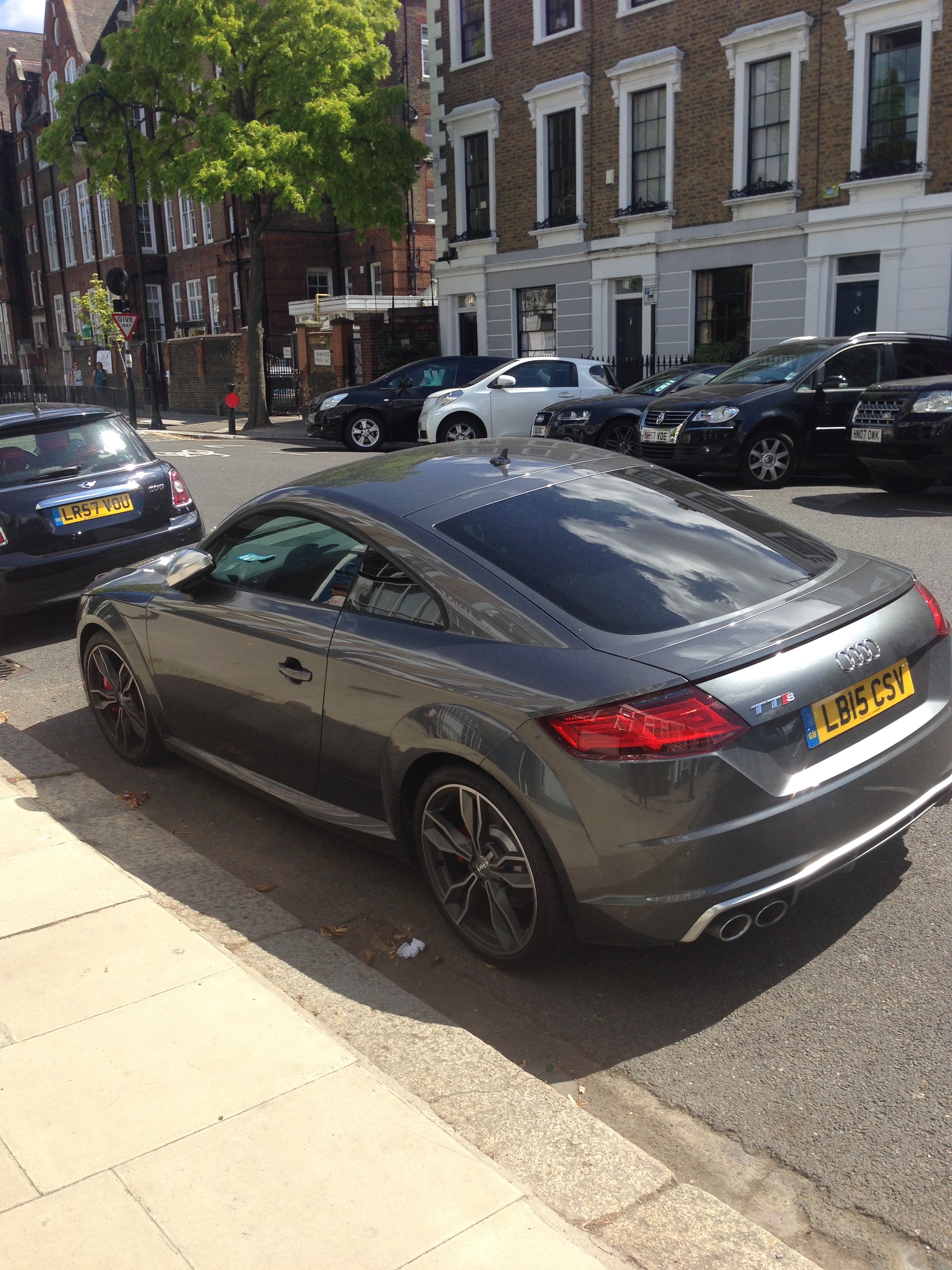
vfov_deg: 55.4
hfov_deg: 42.9
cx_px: 476
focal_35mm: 33
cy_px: 635
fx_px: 1210
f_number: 2.4
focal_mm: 4.12
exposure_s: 1/951
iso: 50
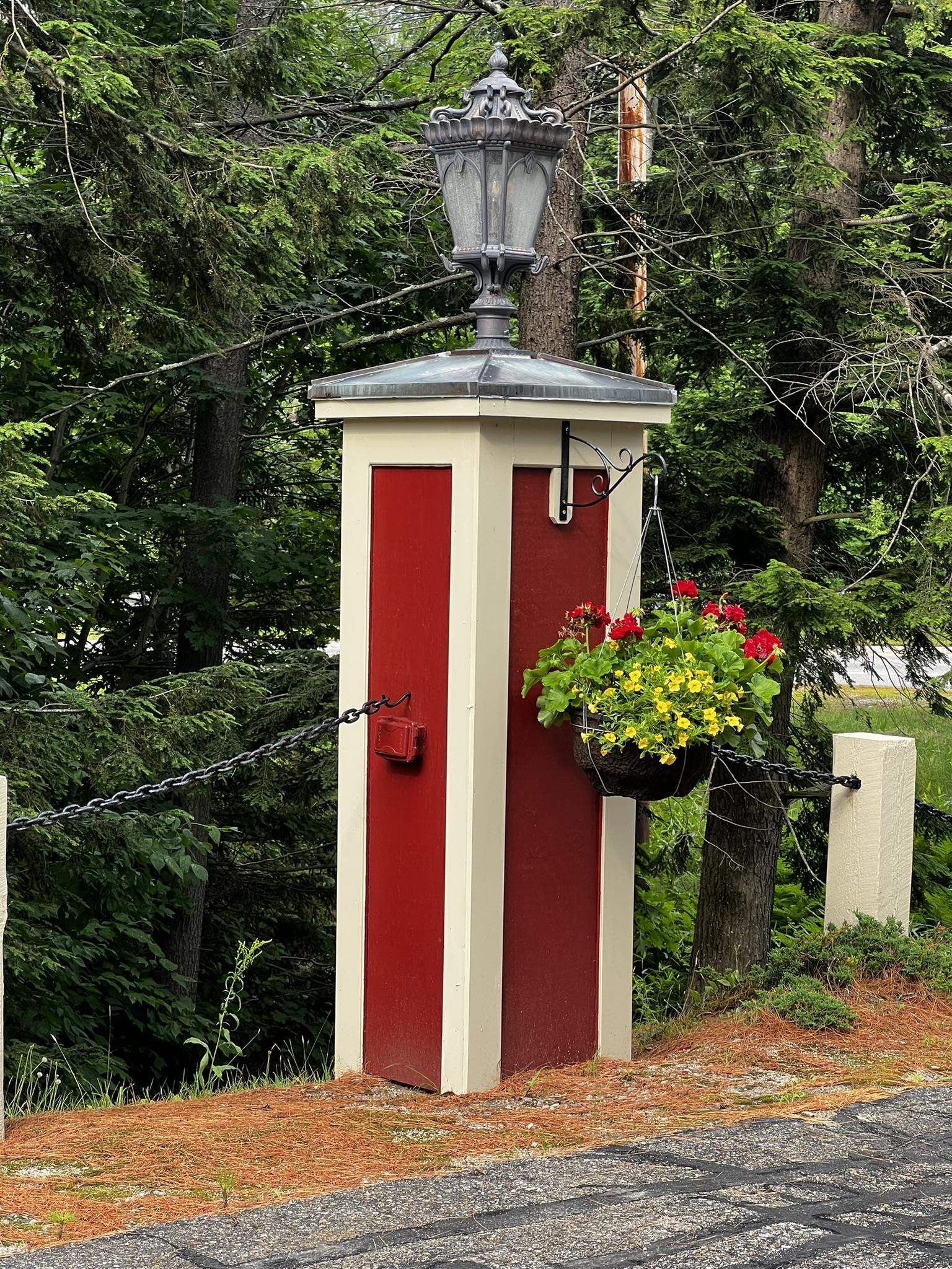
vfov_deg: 25.3
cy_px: 634
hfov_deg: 19.1
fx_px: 2824
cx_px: 476
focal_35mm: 77
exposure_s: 1/99
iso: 64
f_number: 2.8
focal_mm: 9
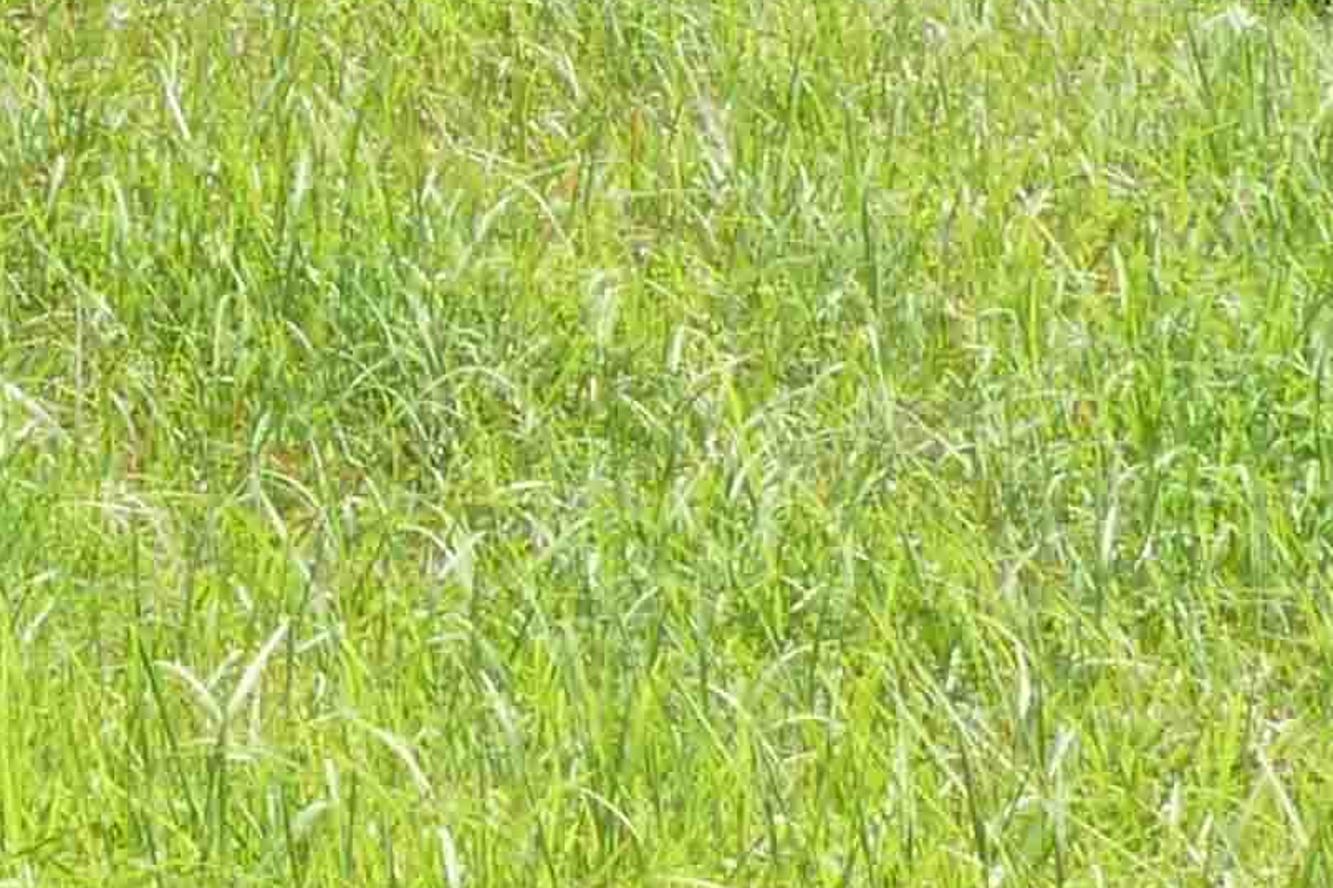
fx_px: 11325
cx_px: -2442
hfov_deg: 6.3
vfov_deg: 4.3
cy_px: -1879
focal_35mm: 306
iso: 200
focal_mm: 16.24
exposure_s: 1/200
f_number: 7.1
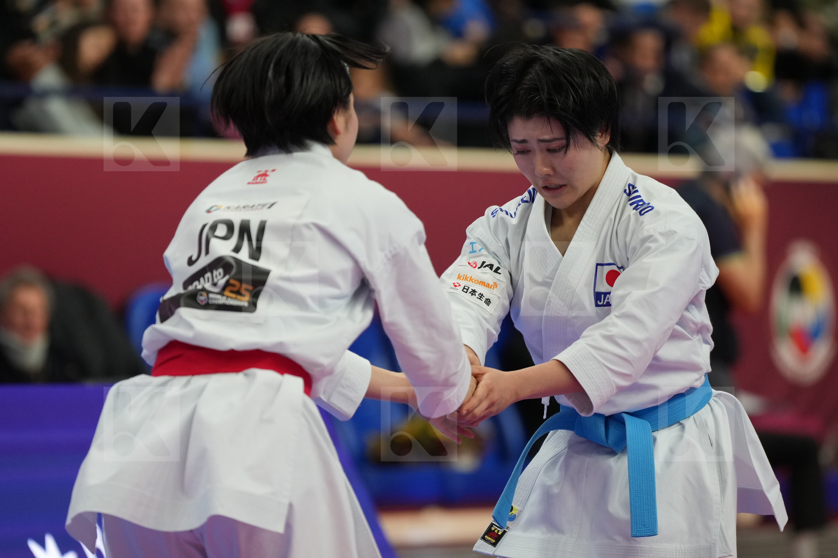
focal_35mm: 300
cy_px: 279
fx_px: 6982
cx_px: 419
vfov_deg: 4.6
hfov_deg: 6.9
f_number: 2.8
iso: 1250
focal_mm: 200
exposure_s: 1/1000
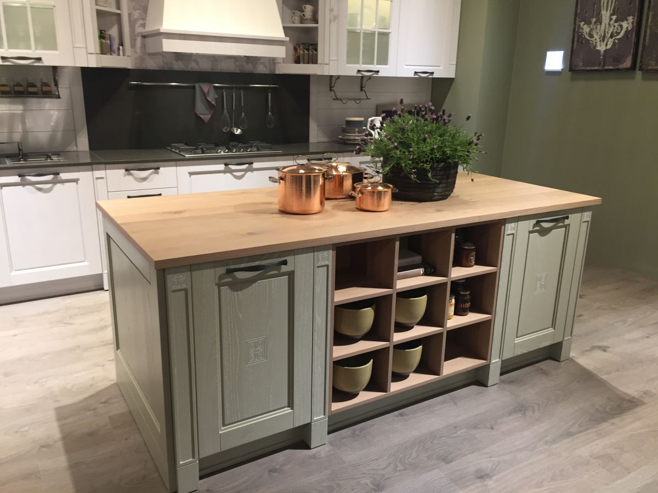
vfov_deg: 48.2
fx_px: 551
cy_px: 246
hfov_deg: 61.7
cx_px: 329
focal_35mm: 29
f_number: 2.2
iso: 100
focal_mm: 4.15
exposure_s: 1/33
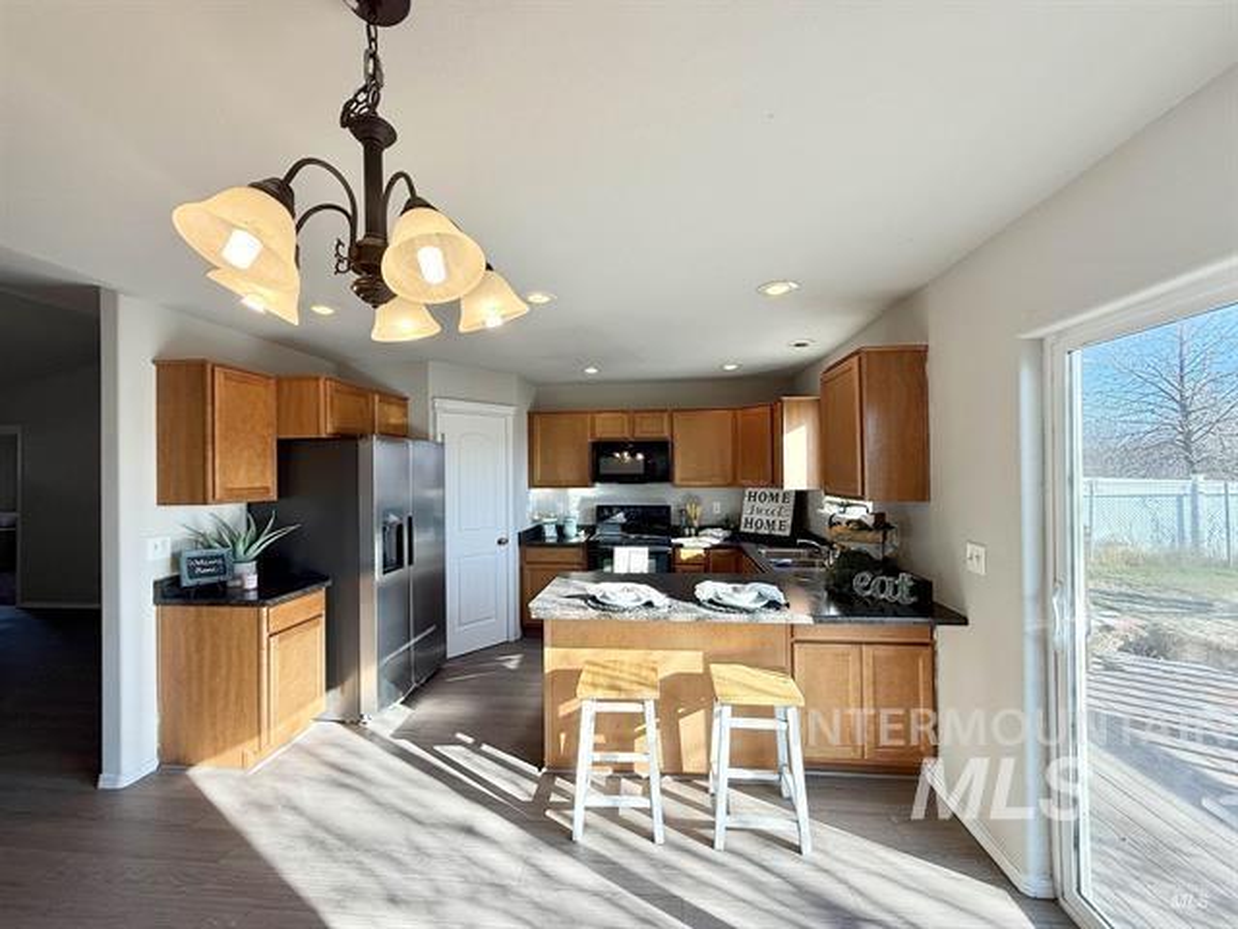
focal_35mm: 14
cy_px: 464
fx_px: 501
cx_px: 619
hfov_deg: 102.1
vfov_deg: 85.7
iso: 64
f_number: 2.2
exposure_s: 1/133
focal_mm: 2.22
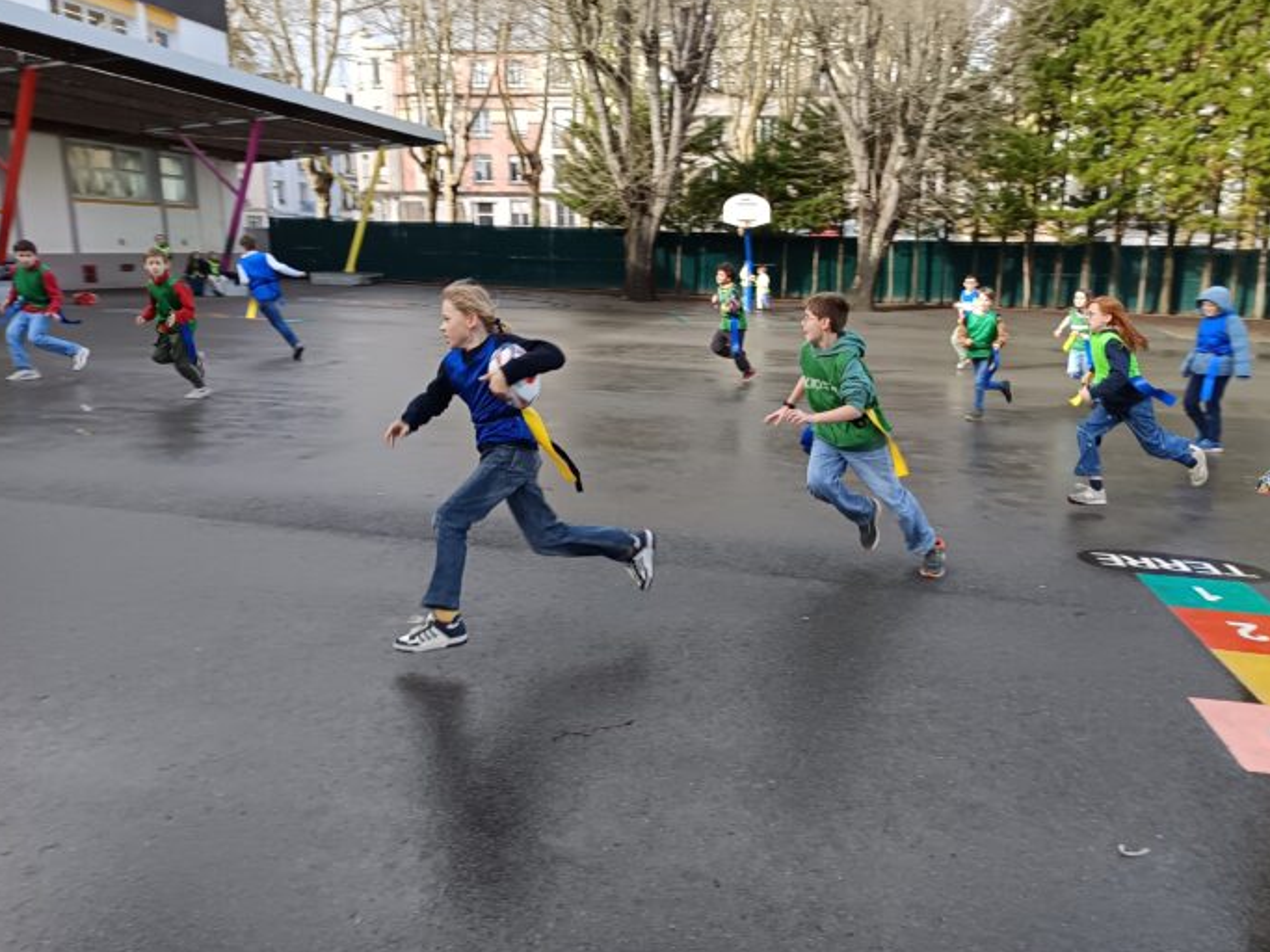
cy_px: 437
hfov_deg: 65.2
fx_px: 990
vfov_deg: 51.3
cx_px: 690
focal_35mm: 27
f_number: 1.7
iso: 50
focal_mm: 5.31
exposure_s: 1/136
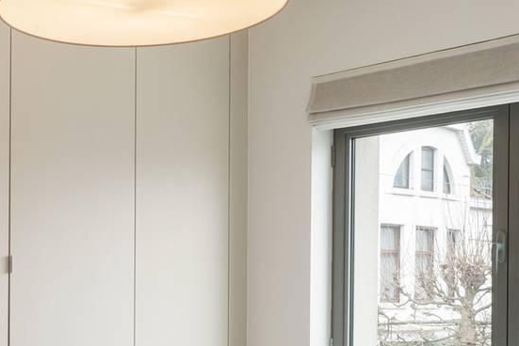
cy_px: 291
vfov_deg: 20.6
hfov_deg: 29.3
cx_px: 24
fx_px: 938
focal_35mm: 65
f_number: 11
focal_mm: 14
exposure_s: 1/4
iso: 250
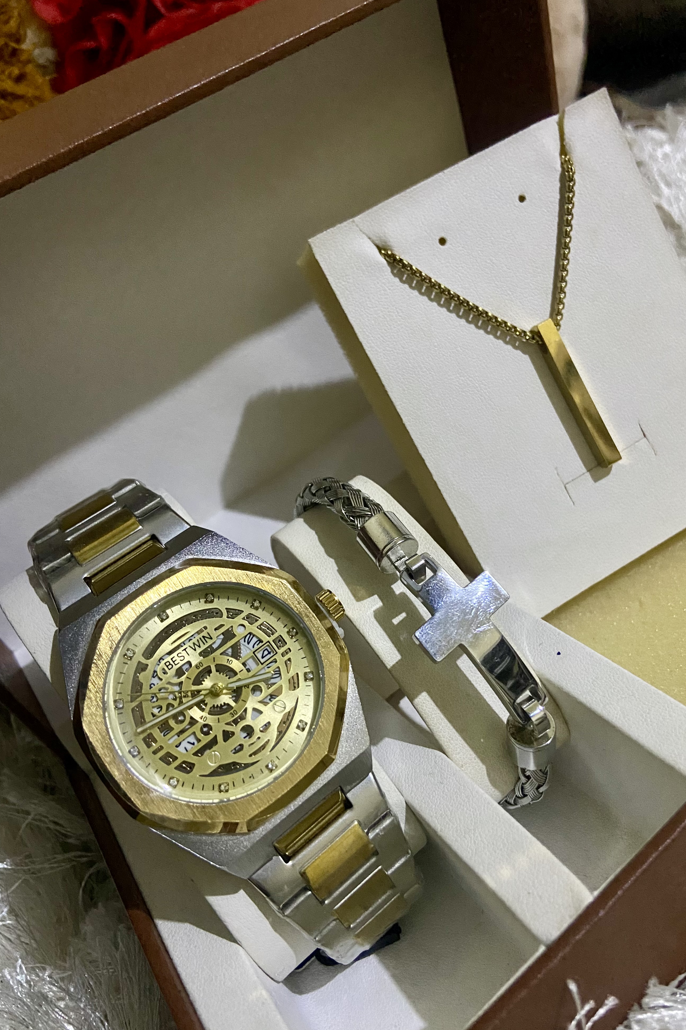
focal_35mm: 28
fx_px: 800
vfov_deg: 65.5
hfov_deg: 46.2
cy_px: 520
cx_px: 396
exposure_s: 1/30
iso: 800
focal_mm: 4.25
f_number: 1.8
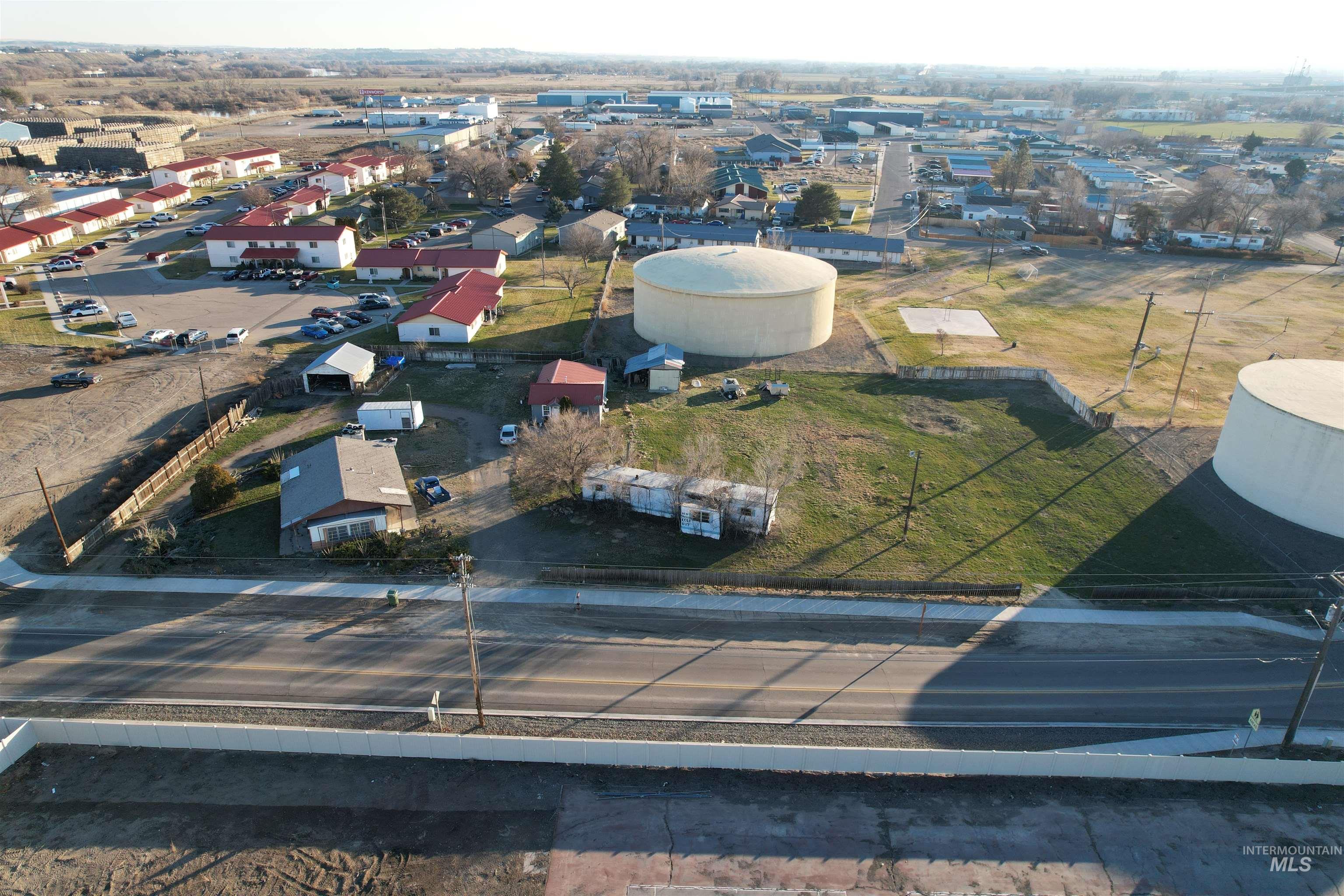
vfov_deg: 57.2
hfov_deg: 78.6
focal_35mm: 22
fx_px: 821
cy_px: 448
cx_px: 672
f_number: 2.8
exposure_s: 1/725
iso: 150
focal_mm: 8.38
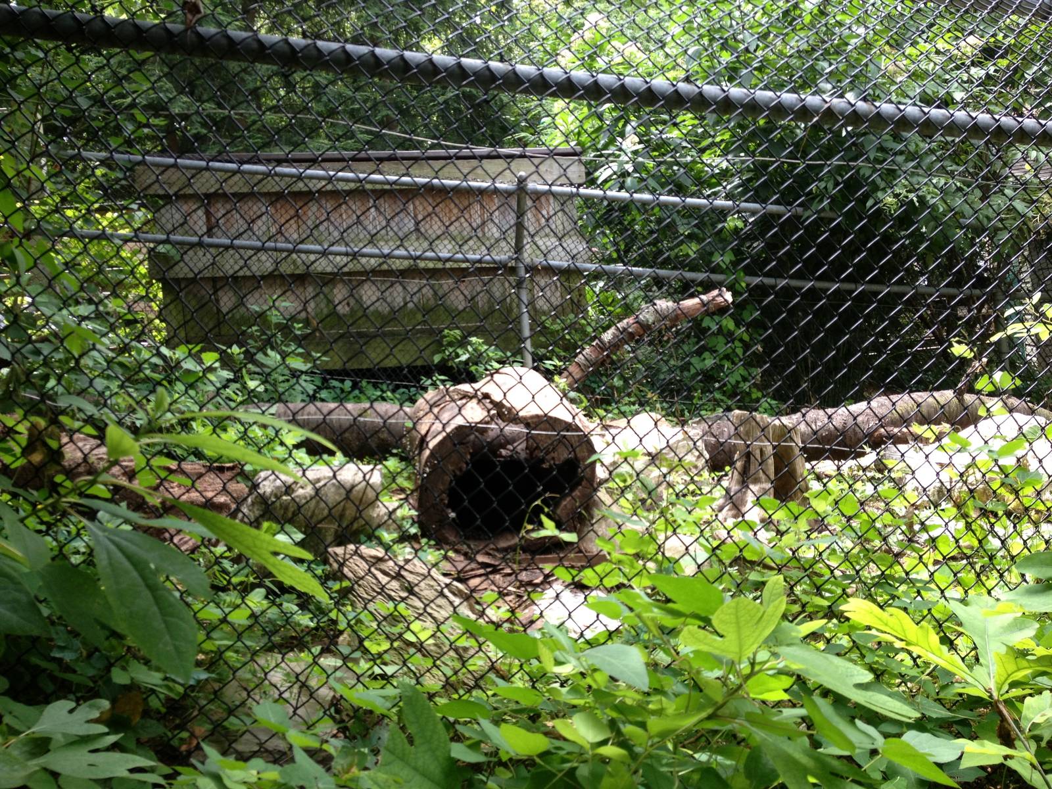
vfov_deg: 40.7
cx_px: 526
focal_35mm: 35
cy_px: 394
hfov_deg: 52.6
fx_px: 1064
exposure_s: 1/152
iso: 50
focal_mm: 4.28
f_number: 2.4
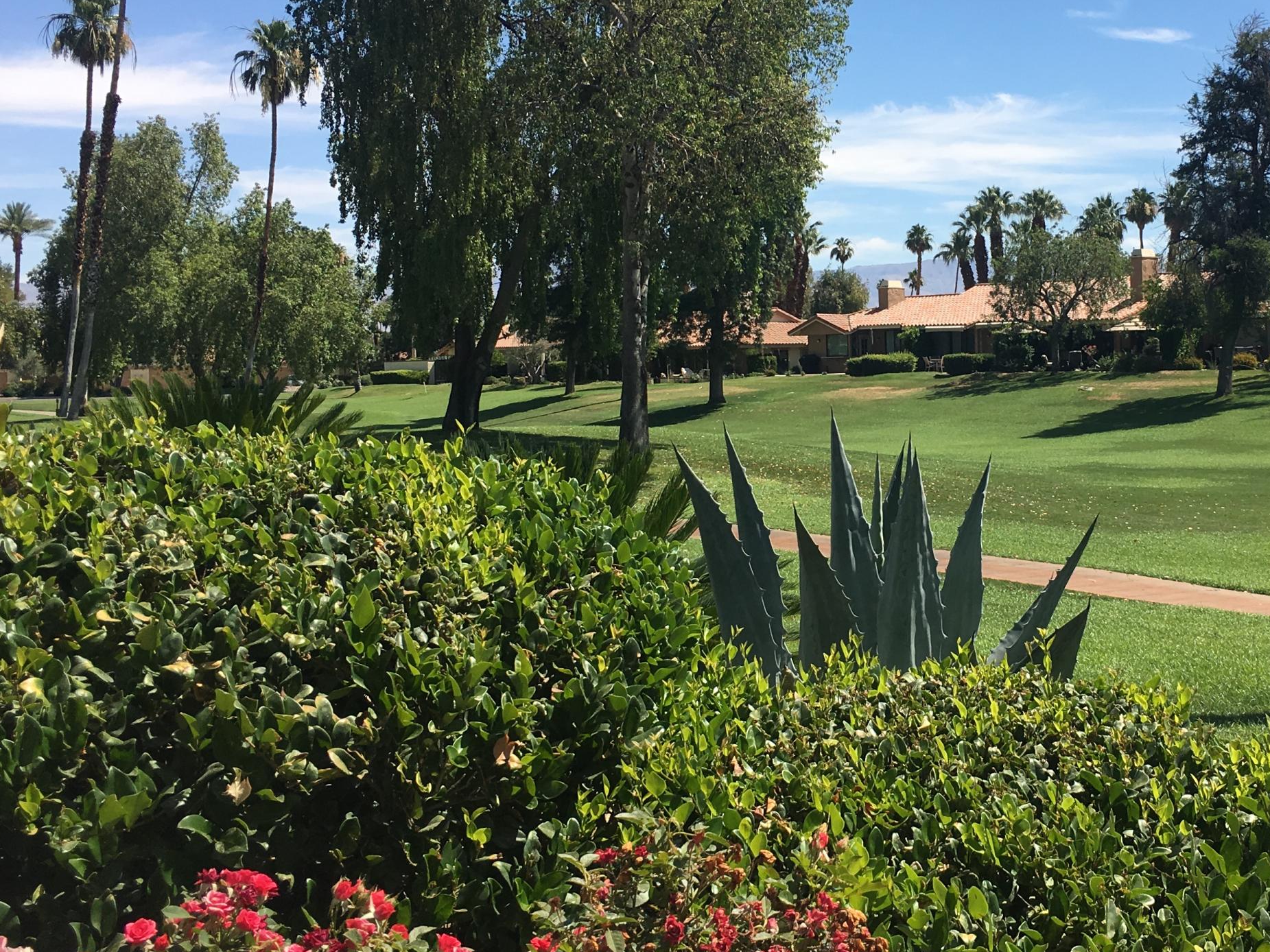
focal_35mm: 47
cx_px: 875
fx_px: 1724
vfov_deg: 30.7
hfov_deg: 39.8
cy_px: 353
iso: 25
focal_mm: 4.15
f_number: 2.2
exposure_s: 1/1479
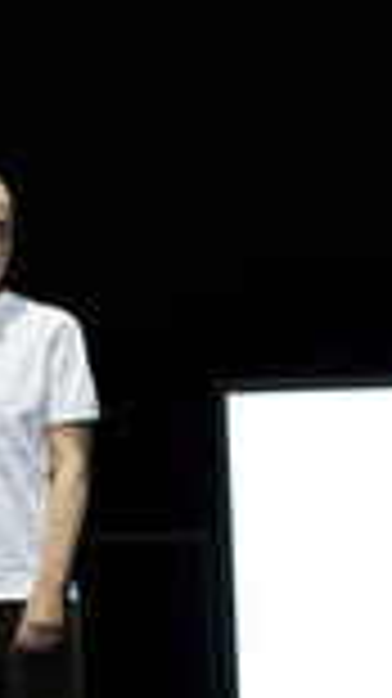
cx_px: 322
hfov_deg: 6.4
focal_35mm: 189
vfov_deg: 11.4
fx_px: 3498
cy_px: 464
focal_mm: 62
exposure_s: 1/200
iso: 1600
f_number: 4
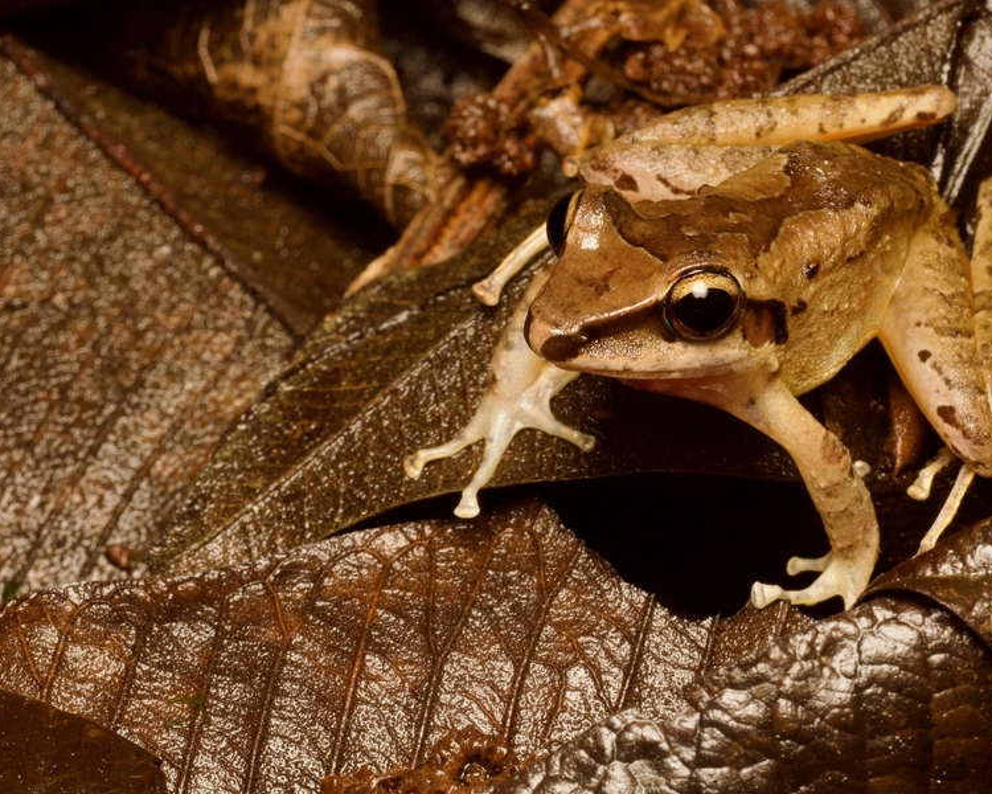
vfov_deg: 8.7
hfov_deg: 10.8
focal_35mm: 178
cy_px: 343
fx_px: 5226
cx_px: 634
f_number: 11
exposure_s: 1/60
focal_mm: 60
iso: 400
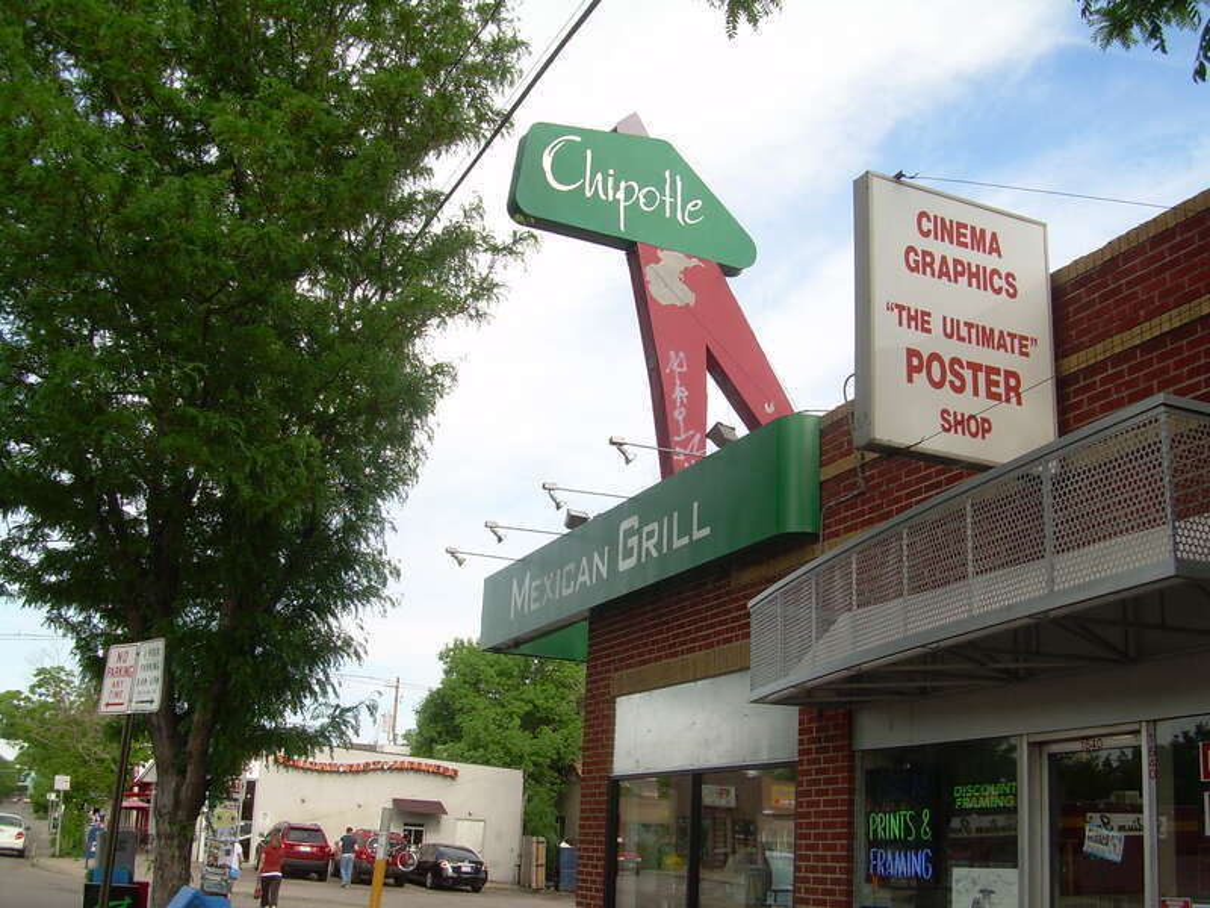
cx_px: 605
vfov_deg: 37.7
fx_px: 1328
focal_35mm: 38
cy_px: 454
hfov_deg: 49.0
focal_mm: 6.3
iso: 50
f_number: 4.6
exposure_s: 1/193
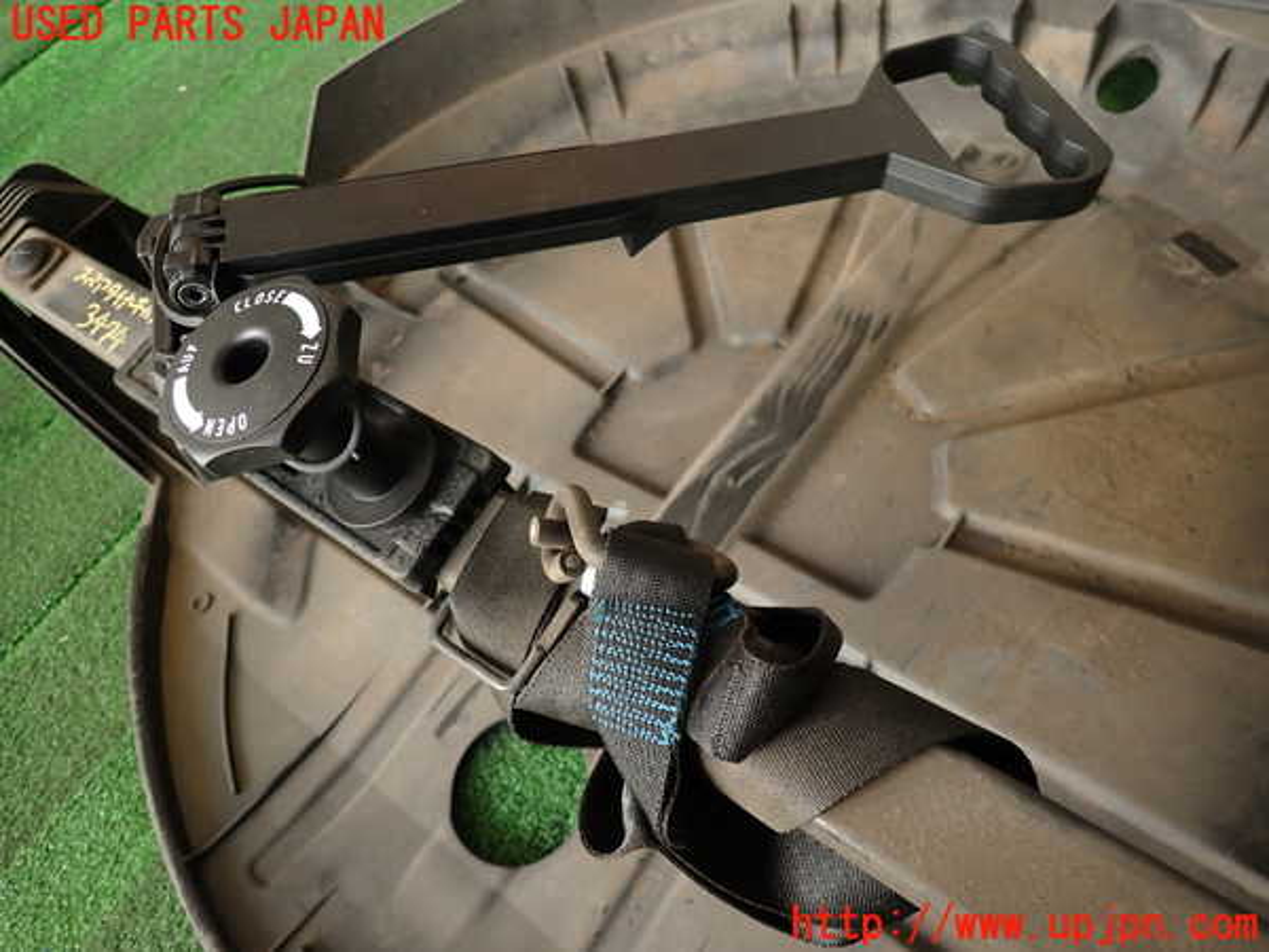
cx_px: 634
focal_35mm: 25
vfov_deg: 54.9
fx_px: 916
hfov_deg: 69.4
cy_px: 476
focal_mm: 4.5
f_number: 2
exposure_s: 1/60
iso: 200
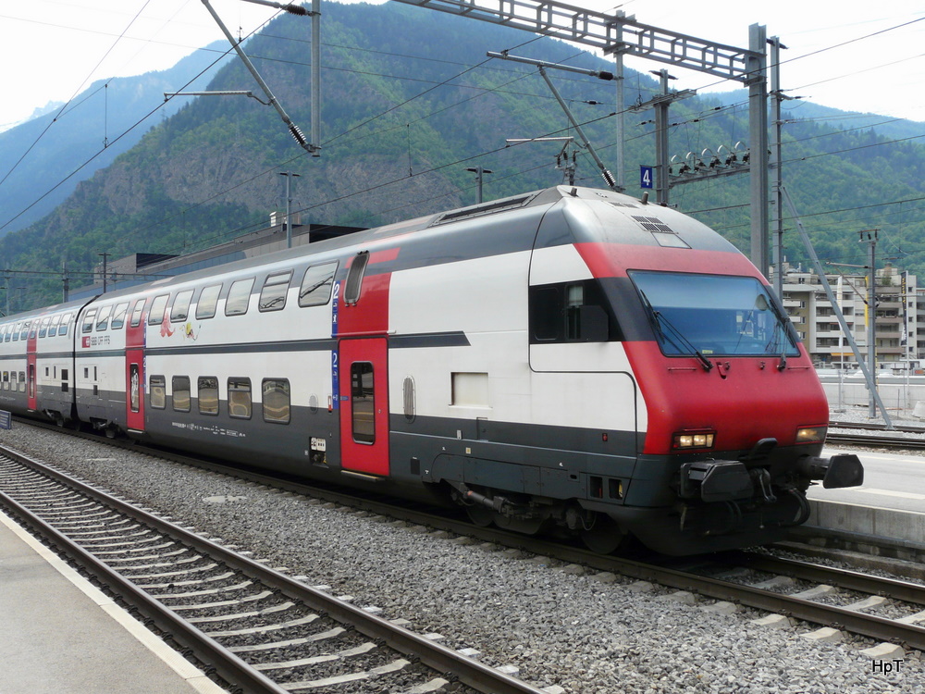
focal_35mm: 38
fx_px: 1015
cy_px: 347
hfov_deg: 49.0
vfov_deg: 37.7
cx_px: 462
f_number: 5.6
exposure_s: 1/200
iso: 100
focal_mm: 6.3
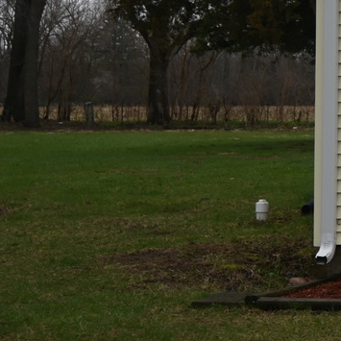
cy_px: 18
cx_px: 758
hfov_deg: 11.7
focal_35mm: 128
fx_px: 1427
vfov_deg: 13.5
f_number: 4
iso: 100
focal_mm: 22
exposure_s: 1/320
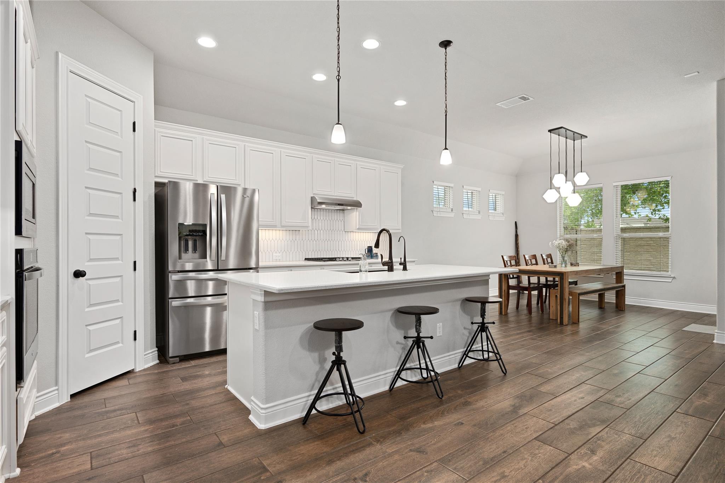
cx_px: 362
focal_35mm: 18
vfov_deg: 67.4
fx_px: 362
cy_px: 242
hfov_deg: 90.0
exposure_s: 1/13
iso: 800
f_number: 8
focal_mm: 18
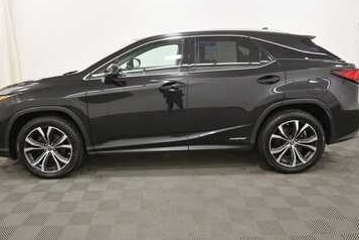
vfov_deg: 46.3
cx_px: 170
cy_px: 106
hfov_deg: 65.4
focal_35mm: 28
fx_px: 279
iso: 1100
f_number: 5.3
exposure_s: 1/125
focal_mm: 17
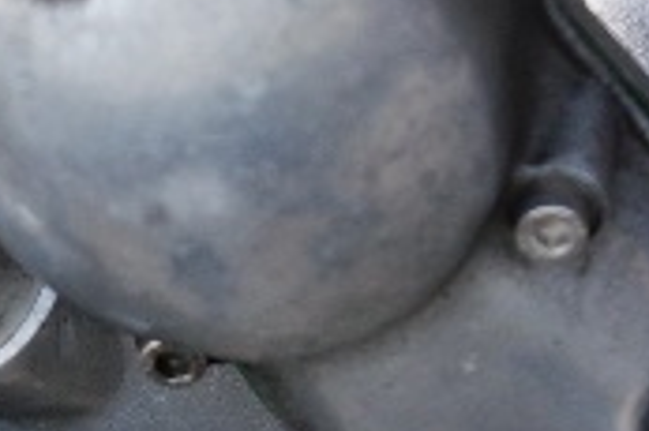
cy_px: 622
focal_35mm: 180
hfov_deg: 11.3
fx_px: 3242
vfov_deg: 7.5
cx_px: 8
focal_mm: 26
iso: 400
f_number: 4
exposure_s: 1/250
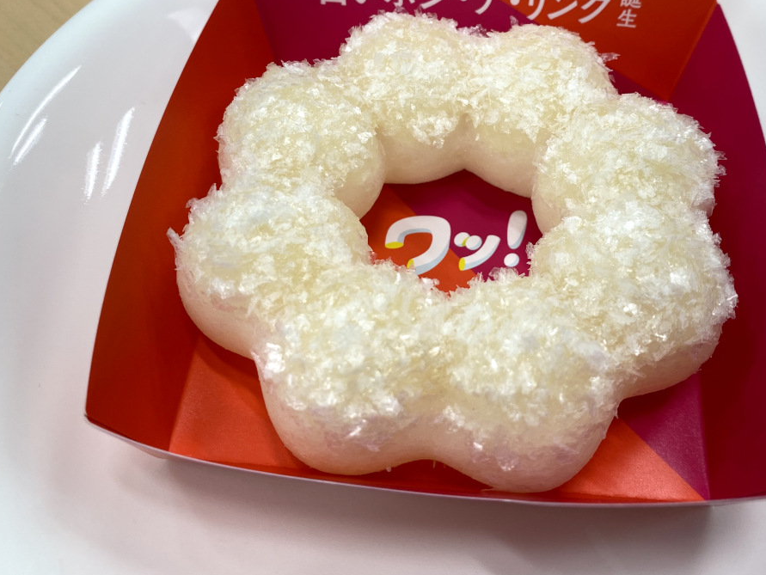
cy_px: 218
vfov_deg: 40.5
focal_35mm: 35
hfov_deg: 52.2
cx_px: 464
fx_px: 775
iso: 50
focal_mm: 4.25
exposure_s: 1/100
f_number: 1.8
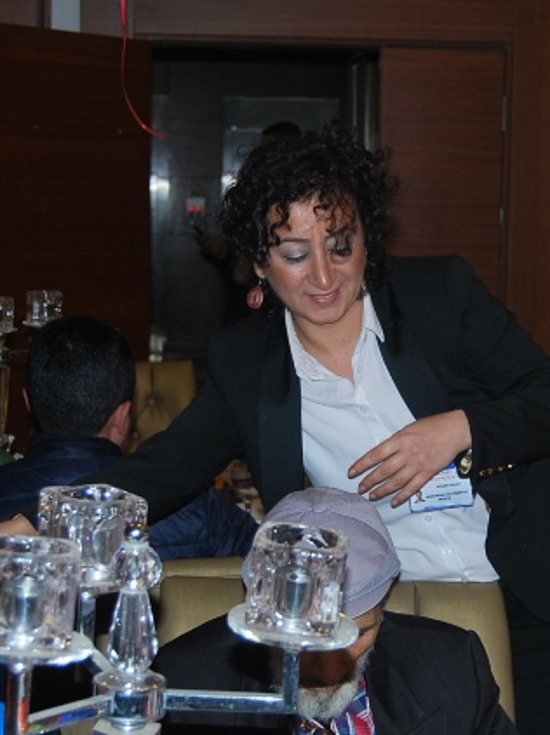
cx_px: 303
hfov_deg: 17.4
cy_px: 413
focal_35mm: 85
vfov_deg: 23.0
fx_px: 1801
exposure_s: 1/60
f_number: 4.5
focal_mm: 31
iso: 200
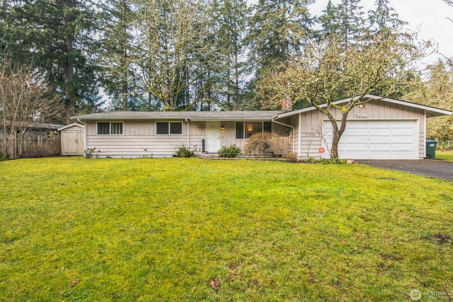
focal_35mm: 19
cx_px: 226
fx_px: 239
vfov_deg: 64.6
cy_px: 149
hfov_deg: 86.9
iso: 640
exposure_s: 1/40
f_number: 10
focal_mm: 18
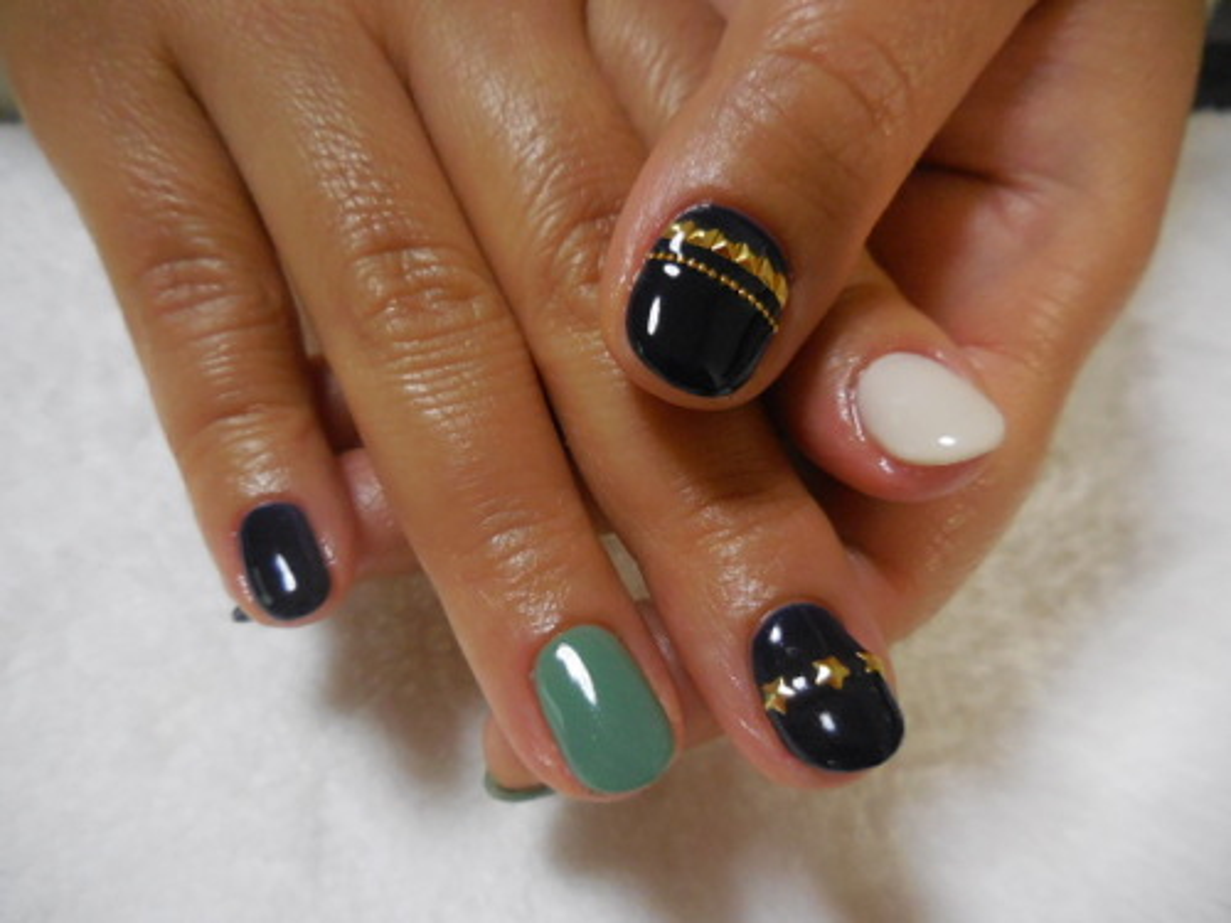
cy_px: 462
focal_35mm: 25
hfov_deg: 69.4
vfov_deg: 54.9
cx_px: 616
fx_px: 889
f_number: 3.3
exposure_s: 1/160
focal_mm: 4.5
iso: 800
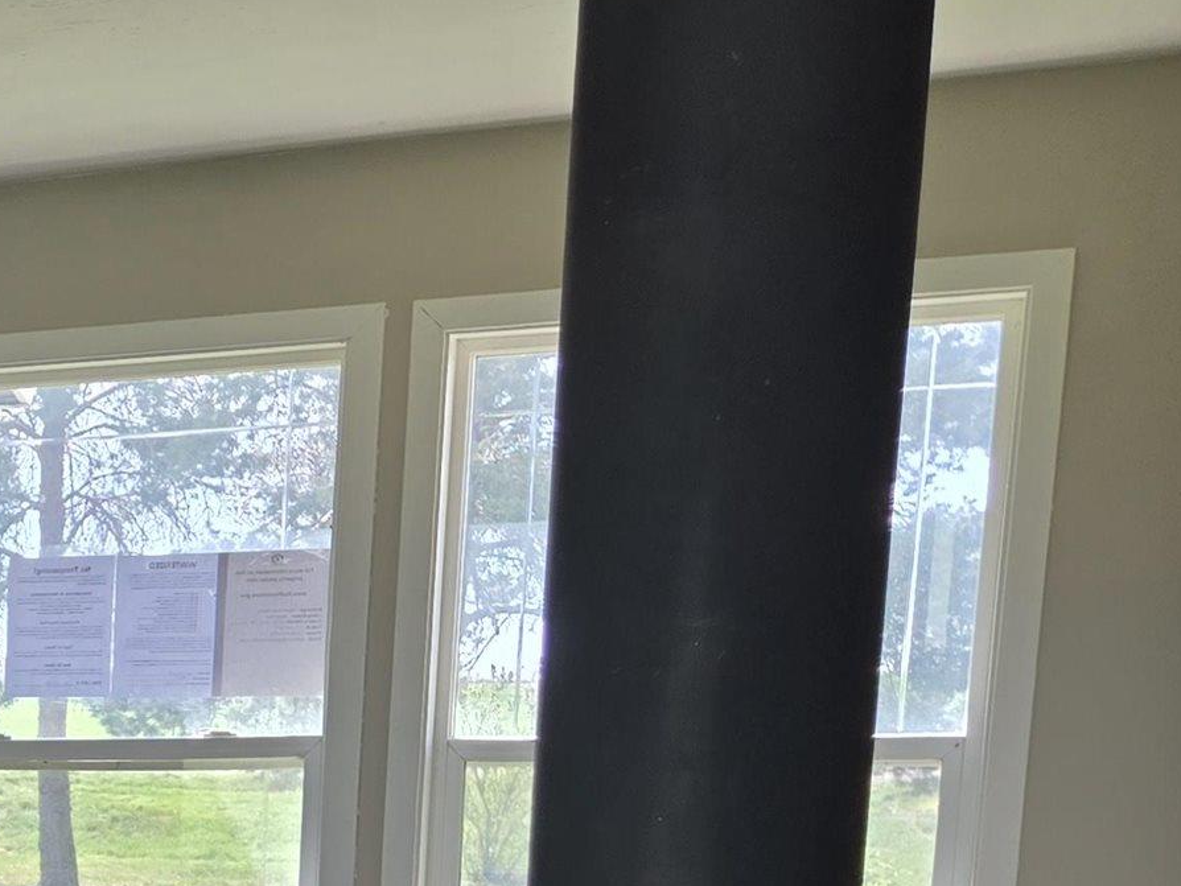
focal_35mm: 79
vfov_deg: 17.5
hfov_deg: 20.7
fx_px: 2696
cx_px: -630
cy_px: 1166
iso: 32
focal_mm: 5.4
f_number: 1.8
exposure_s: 1/180
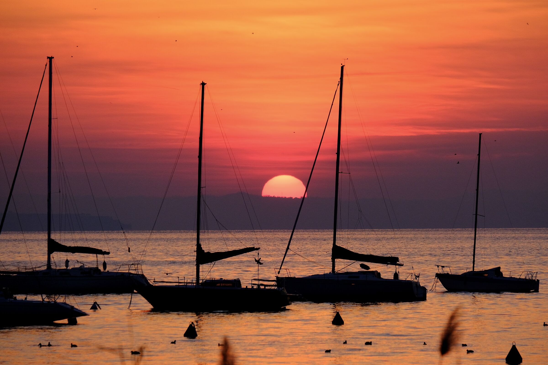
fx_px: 4566
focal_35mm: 300
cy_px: 182
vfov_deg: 4.6
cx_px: 274
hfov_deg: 6.9
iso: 800
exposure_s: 1/1000
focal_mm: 200
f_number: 6.4
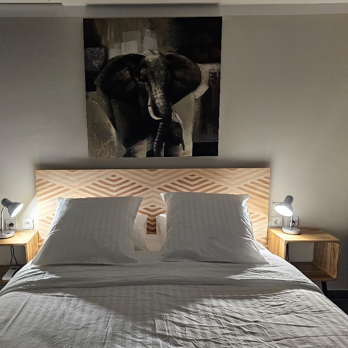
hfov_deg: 56.7
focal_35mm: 28
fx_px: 318
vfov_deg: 57.3
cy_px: 179
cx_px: 135
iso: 800
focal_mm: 6.3
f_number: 1.7
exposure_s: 1/100
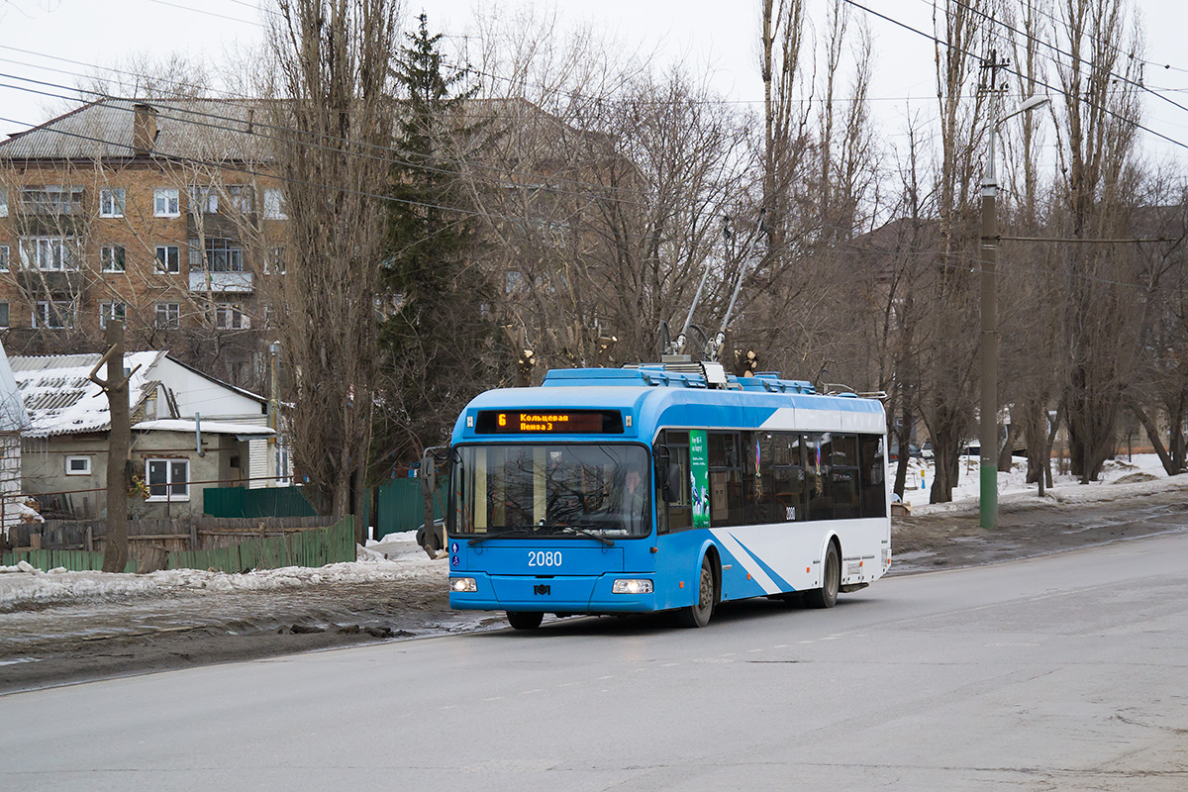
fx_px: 3267
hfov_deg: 20.6
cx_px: 594
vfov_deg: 13.8
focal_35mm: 99
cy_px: 396
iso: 800
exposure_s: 1/320
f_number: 6.3
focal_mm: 66
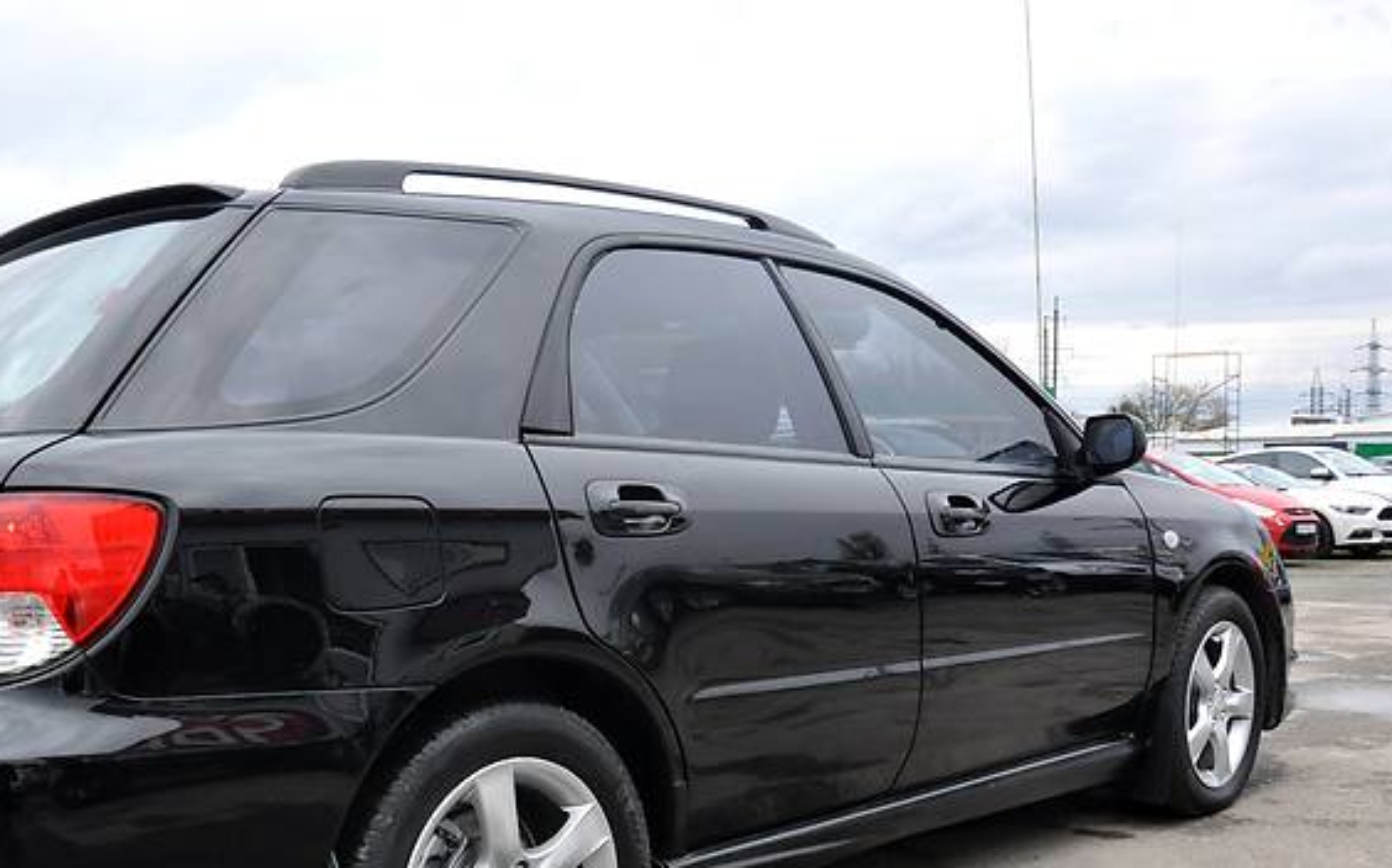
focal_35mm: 39
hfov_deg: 49.5
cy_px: 596
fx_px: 1479
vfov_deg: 32.4
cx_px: 462
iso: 800
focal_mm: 18
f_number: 9
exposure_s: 1/320
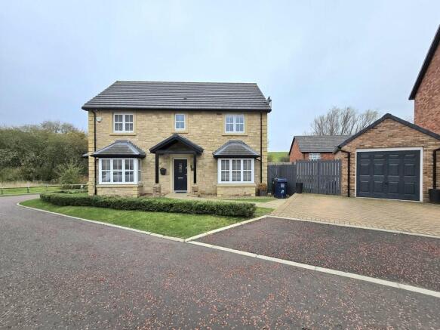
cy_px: 165
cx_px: 220
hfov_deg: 106.2
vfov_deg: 89.9
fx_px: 165
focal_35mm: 13
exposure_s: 1/370
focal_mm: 2.2
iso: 80
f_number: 2.2
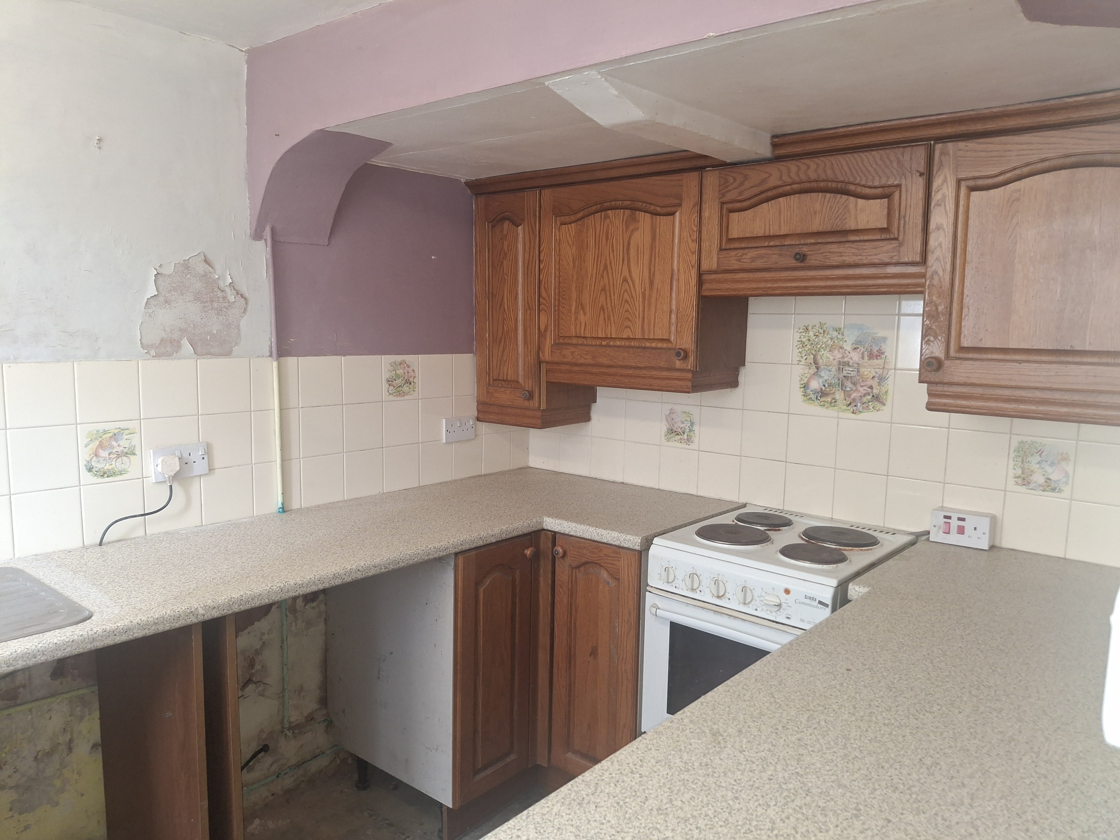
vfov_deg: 54.9
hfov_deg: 69.4
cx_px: 560
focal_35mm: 25
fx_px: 809
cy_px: 420
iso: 200
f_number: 1.8
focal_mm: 4.69
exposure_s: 1/60
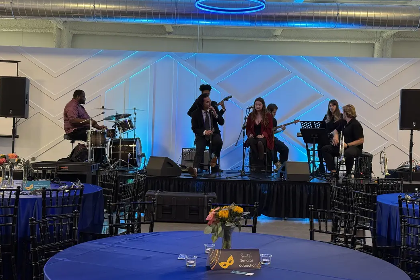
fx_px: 595
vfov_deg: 26.5
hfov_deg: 38.9
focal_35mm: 51
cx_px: 211
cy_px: 143
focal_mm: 6.76
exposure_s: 1/60
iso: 160
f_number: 1.78
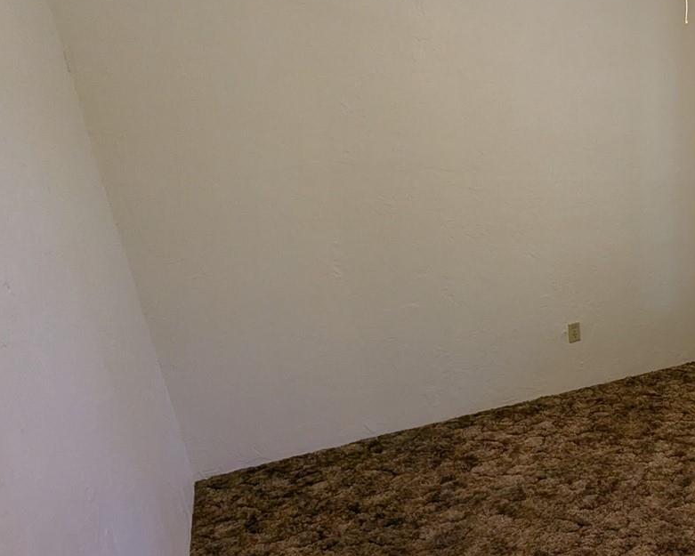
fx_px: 535
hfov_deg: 53.3
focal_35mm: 26
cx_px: 683
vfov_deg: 54.3
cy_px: 351
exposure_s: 1/60
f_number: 2.2
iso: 69
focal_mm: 1.95
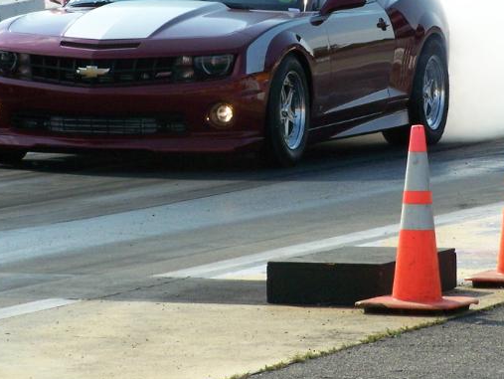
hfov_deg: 5.8
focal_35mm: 341
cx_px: 305
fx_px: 4968
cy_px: 56
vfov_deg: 4.4
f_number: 6.3
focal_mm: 28
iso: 160
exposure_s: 1/800
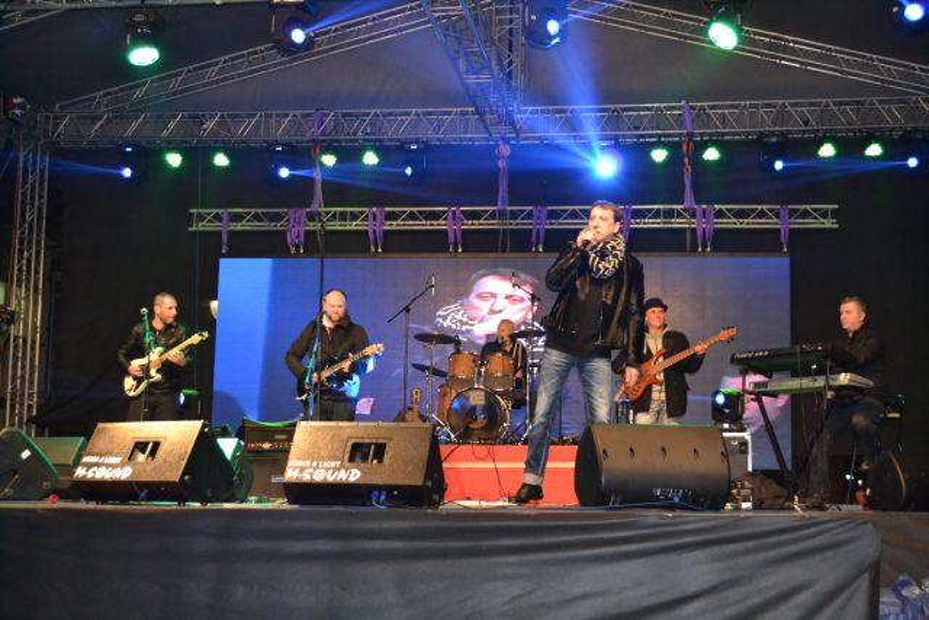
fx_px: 1239
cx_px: 464
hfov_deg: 41.1
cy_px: 310
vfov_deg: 28.1
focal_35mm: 48
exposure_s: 1/60
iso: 2500
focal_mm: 32
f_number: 4.8
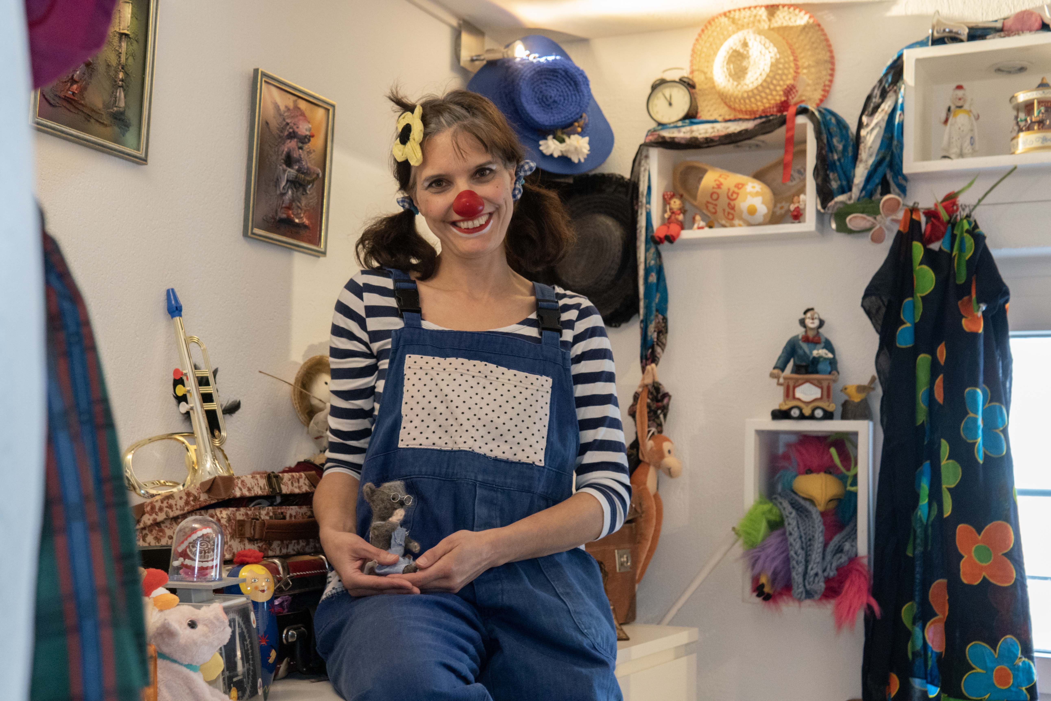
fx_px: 1314
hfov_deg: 43.6
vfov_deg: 29.9
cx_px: 526
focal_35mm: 45
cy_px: 350
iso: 2000
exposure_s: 1/60
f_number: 4
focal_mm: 30
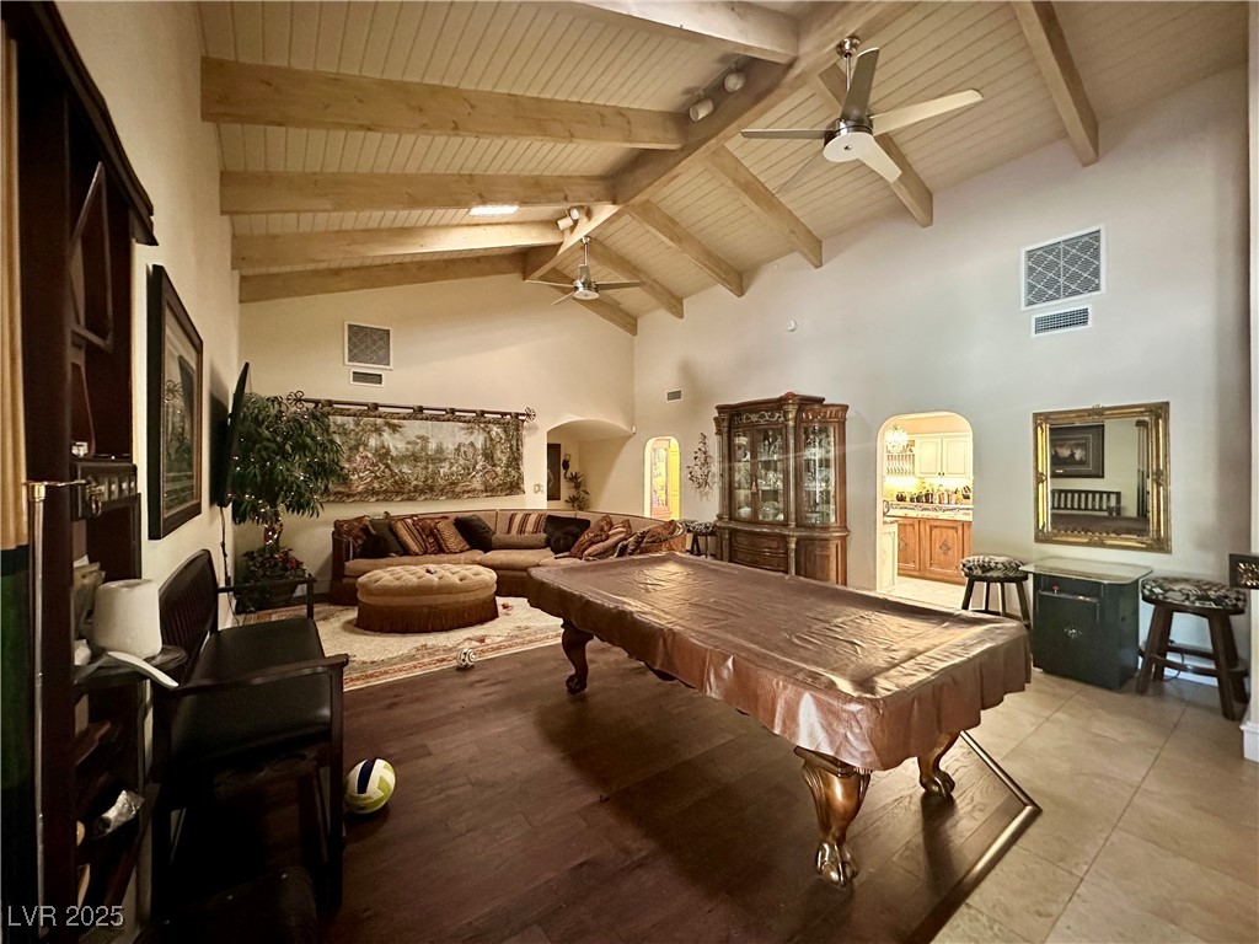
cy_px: 472
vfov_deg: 85.7
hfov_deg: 102.1
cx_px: 630
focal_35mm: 14
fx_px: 509
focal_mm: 2.22
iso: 1000
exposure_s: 1/40
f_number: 2.2
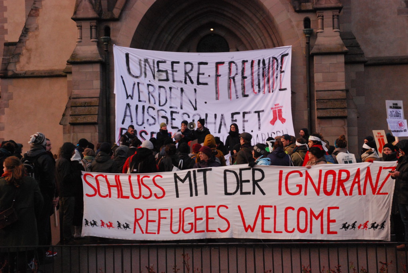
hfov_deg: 35.0
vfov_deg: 23.8
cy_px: 136
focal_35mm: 57
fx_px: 647
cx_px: 204
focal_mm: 38
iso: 1600
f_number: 8
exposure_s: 1/60
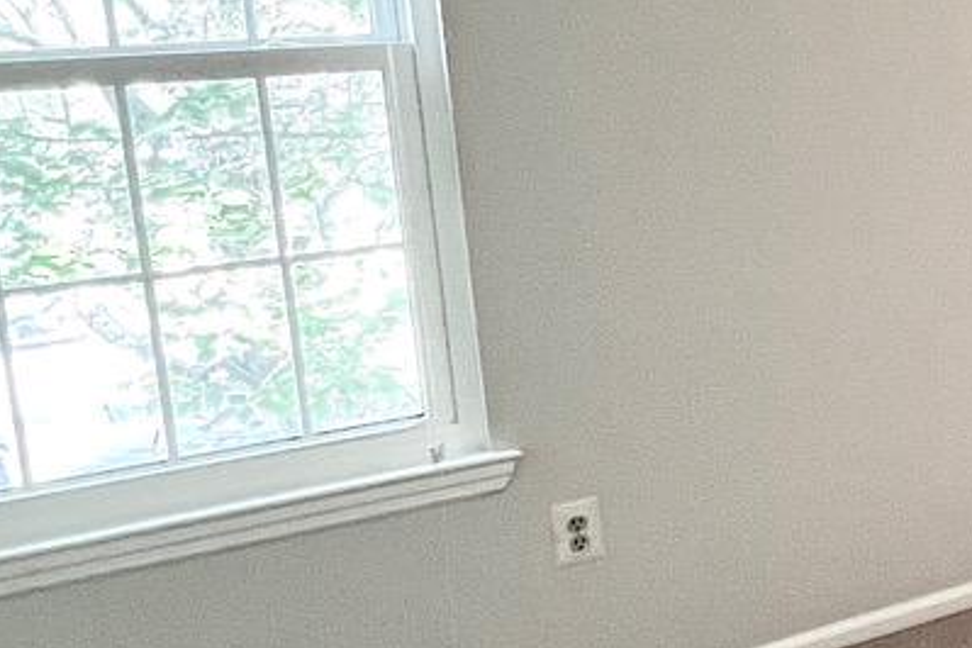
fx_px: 1404
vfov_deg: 25.8
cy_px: 190
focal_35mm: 52
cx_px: 1259
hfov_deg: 30.3
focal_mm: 1.57
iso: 320
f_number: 1.8
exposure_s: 1/60
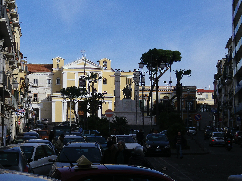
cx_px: 121
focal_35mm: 85
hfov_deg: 23.0
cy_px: 90
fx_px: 594
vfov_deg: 17.4
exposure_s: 1/400
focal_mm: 14.9
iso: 80
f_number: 5.2
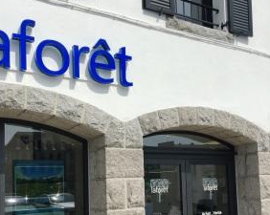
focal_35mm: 45
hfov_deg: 41.2
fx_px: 359
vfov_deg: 32.8
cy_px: 158
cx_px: 141
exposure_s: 1/3663
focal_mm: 4.15
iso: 25
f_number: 2.2
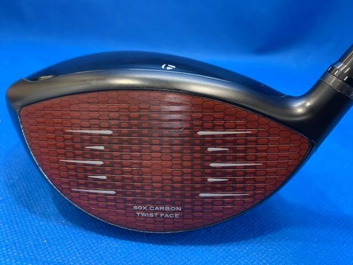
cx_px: 176
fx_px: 265
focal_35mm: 26
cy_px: 132
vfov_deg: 53.1
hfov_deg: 67.3
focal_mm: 4.25
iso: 250
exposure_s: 1/60
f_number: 1.8
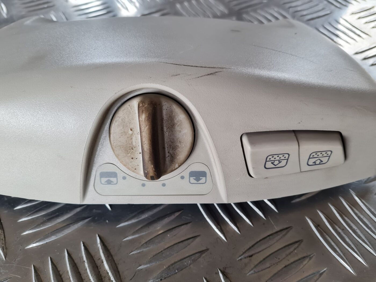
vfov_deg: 53.1
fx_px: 282
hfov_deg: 67.3
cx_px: 188
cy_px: 141
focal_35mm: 26
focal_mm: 5.4
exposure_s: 1/100
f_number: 1.8
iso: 125
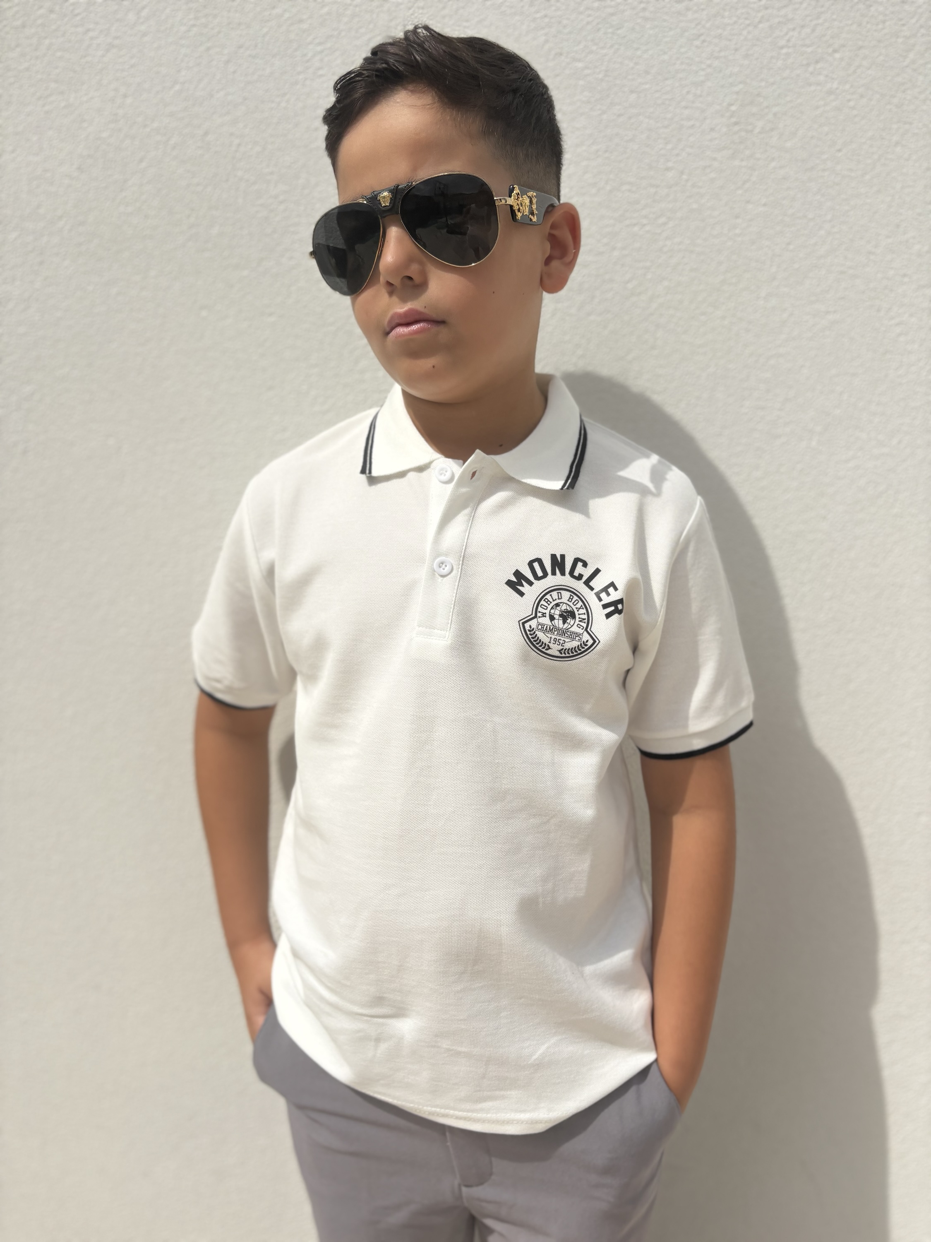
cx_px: 466
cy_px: 621
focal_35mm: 26
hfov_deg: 53.1
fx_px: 932
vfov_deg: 67.3
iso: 50
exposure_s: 1/10101
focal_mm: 5.96
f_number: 1.6
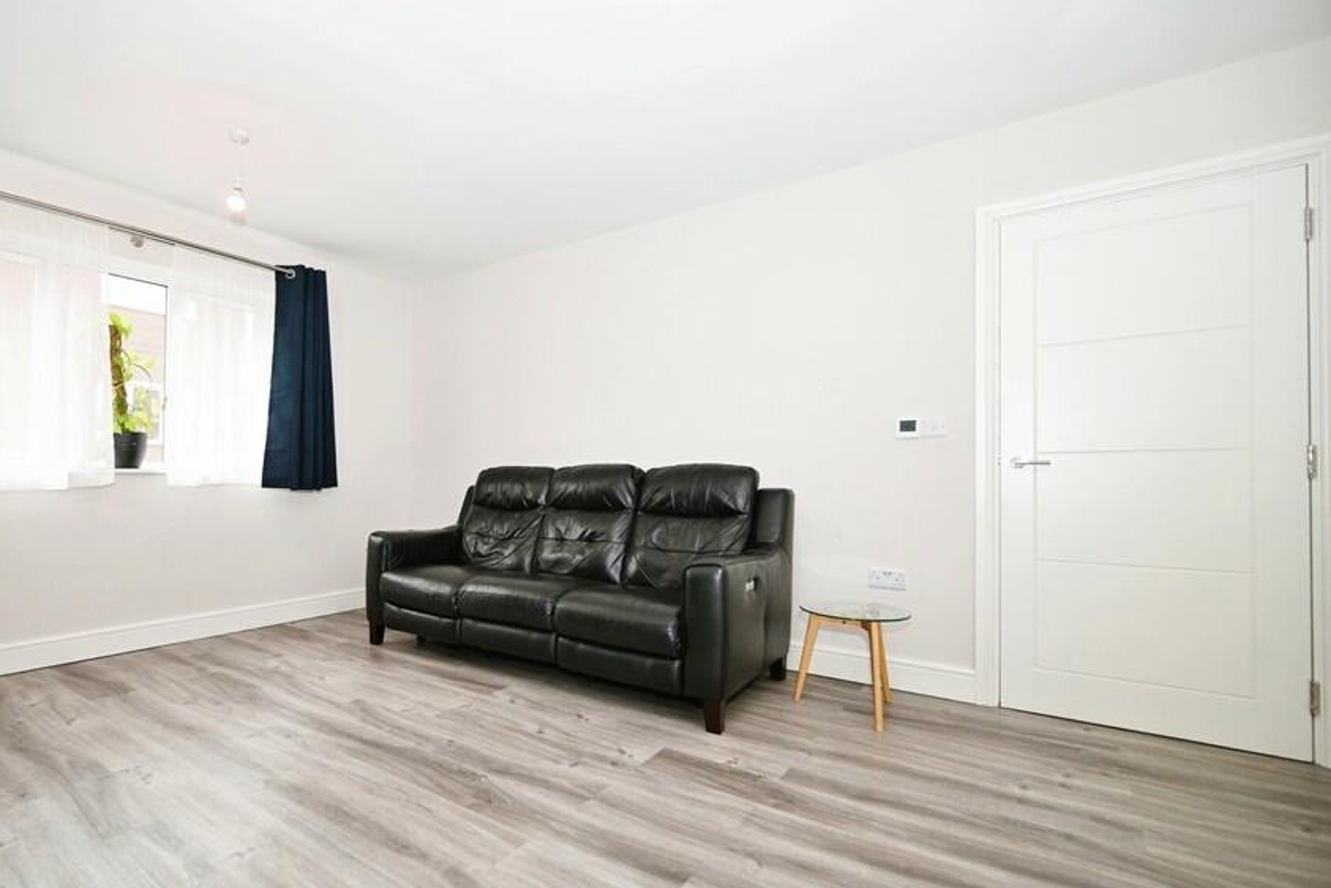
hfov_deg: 92.0
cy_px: 450
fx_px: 628
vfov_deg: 70.4
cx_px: 527
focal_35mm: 17
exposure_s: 1/60
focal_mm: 14
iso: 250
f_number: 4
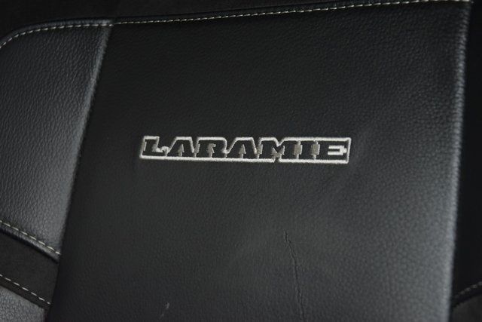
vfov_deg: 18.2
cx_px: 241
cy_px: 161
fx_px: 1004
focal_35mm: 75
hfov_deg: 27.0
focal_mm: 50
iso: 1600
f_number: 4.5
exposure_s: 1/100
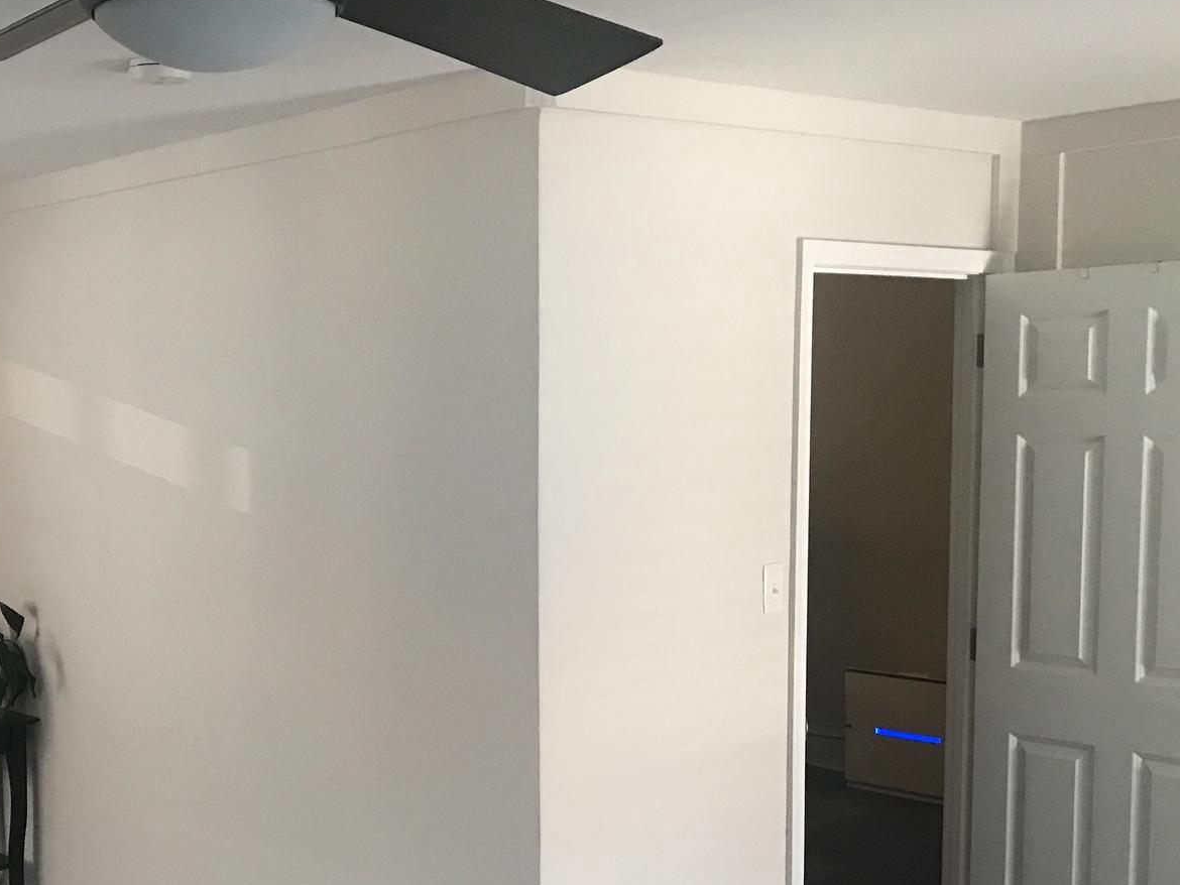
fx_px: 1671
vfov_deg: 29.5
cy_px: 582
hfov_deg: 37.8
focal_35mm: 49
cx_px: 276
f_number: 1.8
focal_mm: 3.99
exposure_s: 1/15
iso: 64
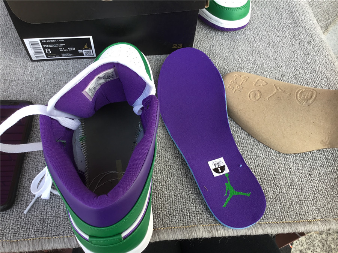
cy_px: 126
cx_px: 169
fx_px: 303
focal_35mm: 31
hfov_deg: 58.4
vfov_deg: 45.4
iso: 25
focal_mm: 3.3
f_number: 2.4
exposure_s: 1/109
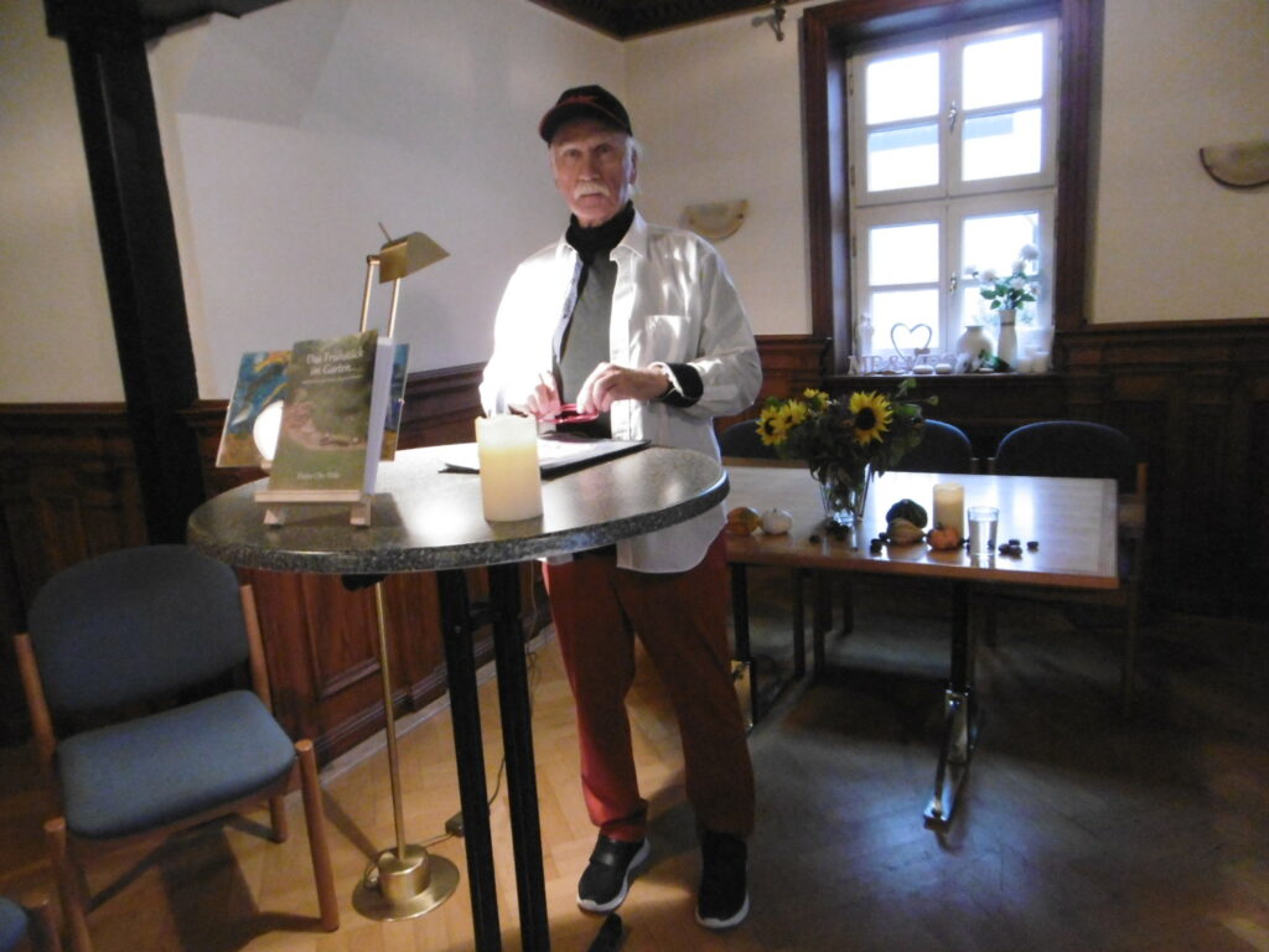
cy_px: 476
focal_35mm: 24
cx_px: 634
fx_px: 880
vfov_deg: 56.8
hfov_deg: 71.6
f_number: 3.1
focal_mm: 4.3
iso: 800
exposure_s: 1/15
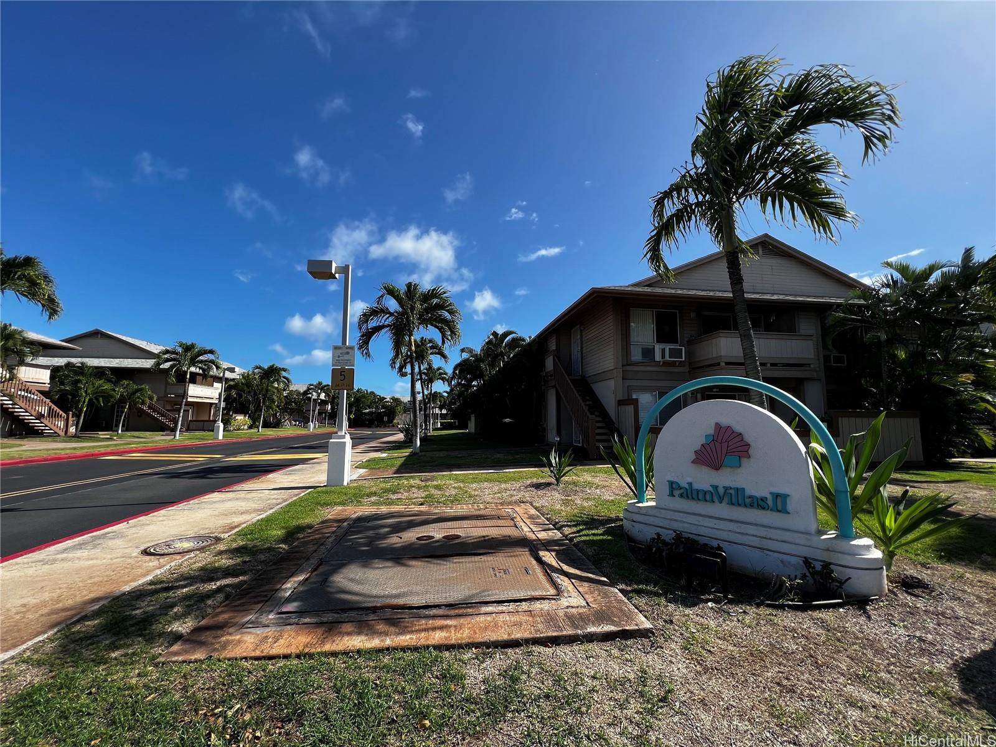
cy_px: 374
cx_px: 498
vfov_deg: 89.9
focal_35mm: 13
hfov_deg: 106.2
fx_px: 374
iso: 32
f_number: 1.8
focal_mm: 1.57
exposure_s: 1/1263
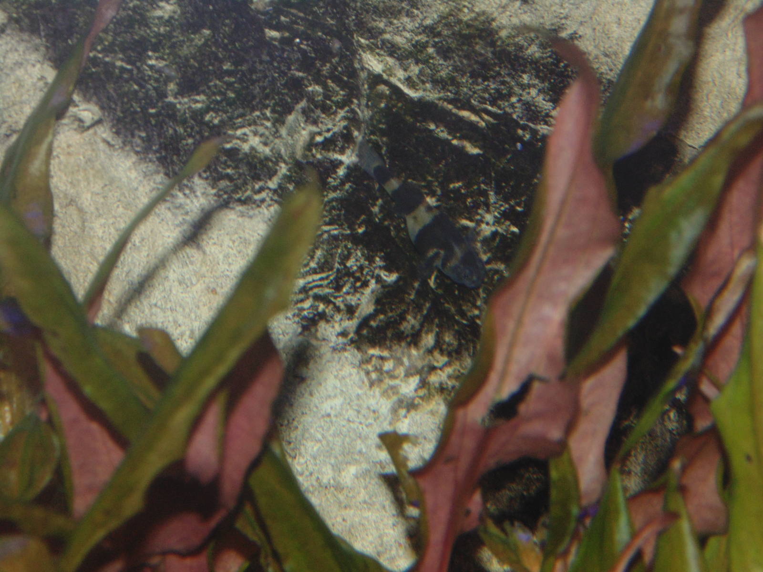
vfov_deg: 12.5
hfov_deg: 16.6
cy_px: 286
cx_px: 382
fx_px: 2623
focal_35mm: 119
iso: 200
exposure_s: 1/60
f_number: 4.8
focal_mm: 21.3
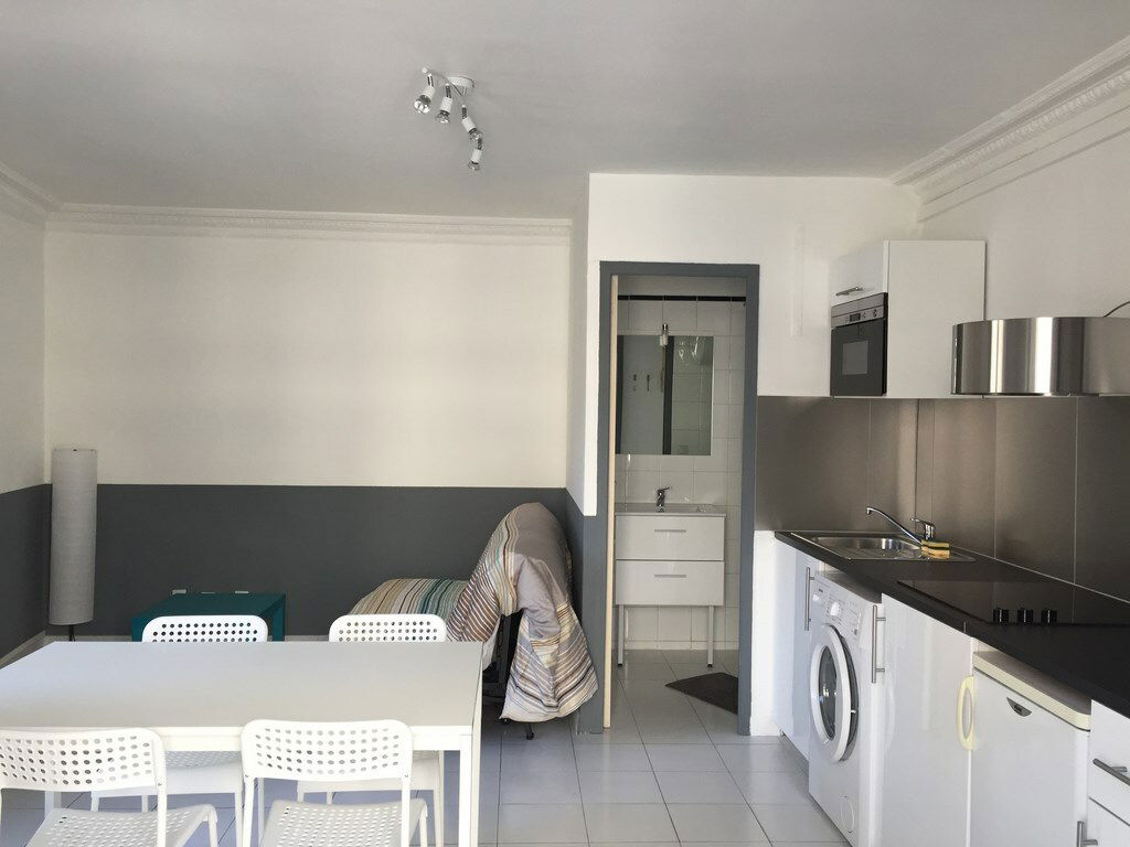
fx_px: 947
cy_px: 424
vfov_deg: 48.2
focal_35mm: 29
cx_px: 565
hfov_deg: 61.7
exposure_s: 1/120
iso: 50
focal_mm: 4.15
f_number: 2.2
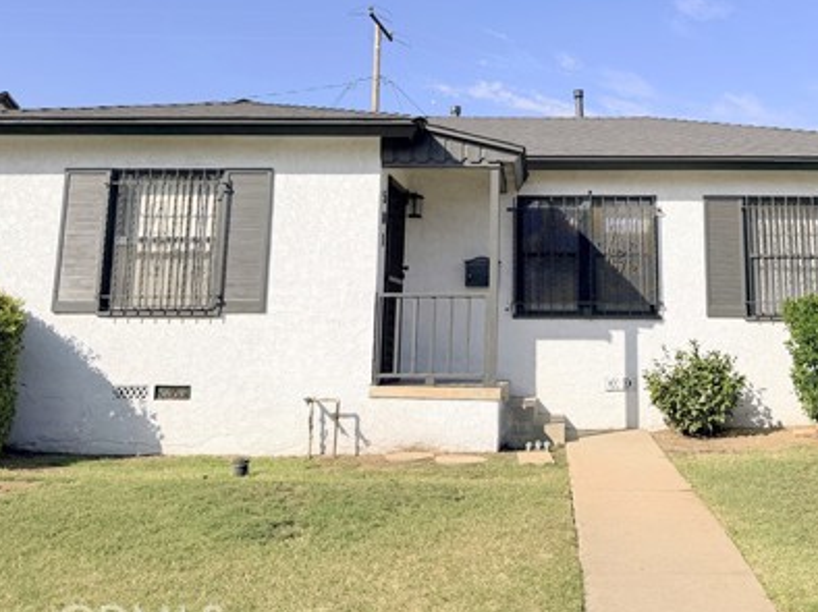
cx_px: 542
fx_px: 921
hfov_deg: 47.2
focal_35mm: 39
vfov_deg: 36.0
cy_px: 156
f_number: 1.78
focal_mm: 6.76
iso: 80
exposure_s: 1/7353
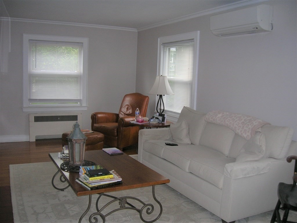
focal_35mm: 34
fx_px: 292
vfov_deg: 41.8
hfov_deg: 54.0
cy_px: 112
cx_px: 148
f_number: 2.9
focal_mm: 5.7
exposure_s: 1/60.1
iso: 61
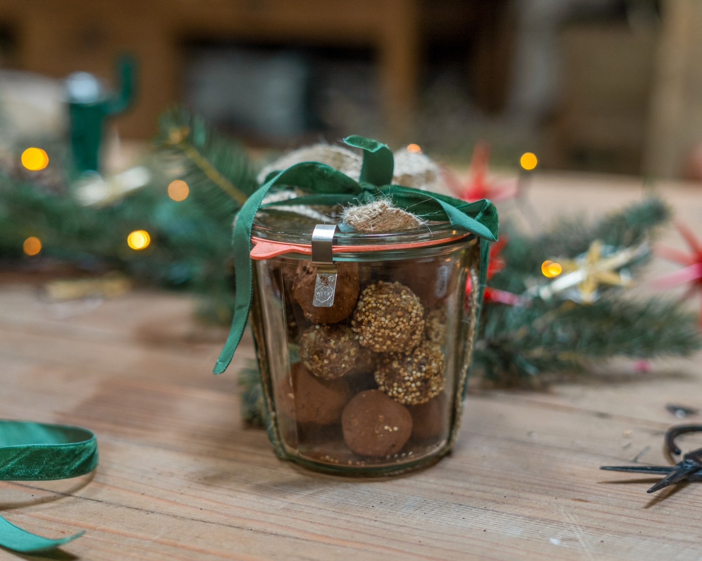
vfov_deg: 26.7
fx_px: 1184
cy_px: 283
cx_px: 339
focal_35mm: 57
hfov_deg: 33.0
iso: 640
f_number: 2.5
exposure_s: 1/60
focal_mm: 50
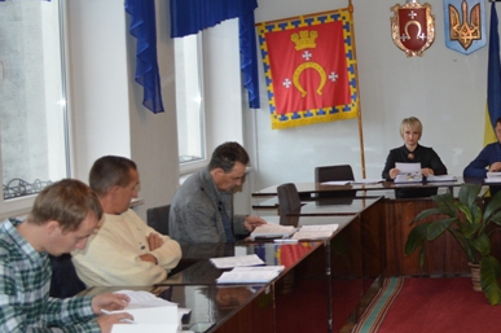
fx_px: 973
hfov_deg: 27.5
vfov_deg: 19.4
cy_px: 143
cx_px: 483
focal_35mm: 70
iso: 500
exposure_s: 1/60
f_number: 4
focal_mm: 24
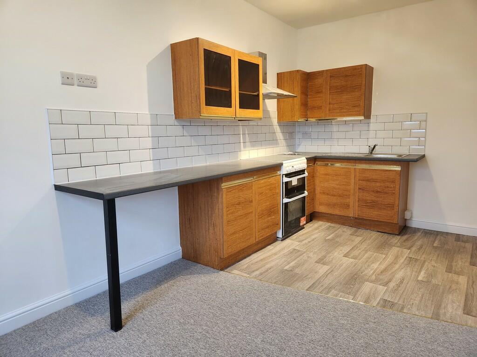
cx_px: 238
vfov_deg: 58.9
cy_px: 178
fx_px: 317
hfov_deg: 73.9
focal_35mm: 23
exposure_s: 1/100
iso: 250
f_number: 1.8
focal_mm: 5.4
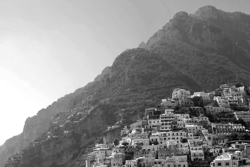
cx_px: 166
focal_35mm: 50
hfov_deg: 39.2
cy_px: 203
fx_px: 347
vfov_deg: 24.4
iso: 100
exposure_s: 1/125
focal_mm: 16
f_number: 5.6
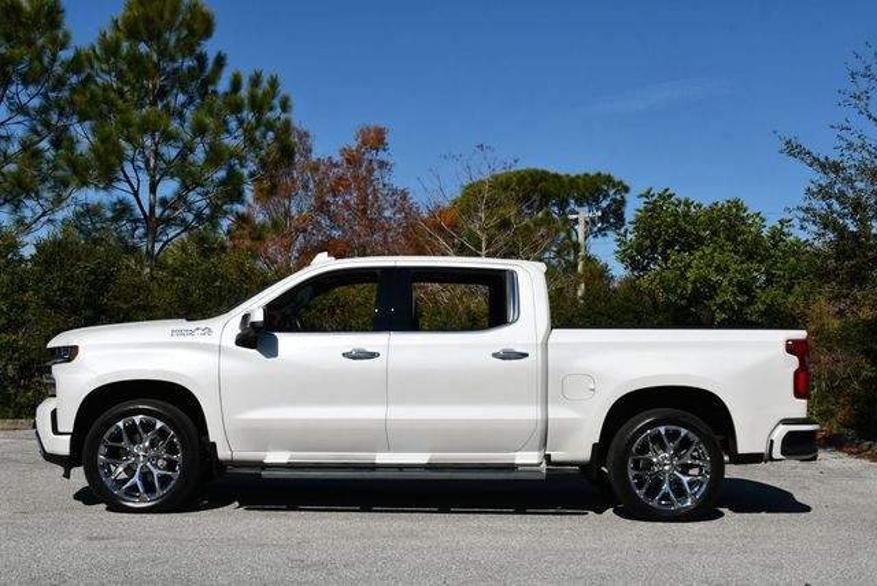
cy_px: 293
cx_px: 438
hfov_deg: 41.1
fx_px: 1170
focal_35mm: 48
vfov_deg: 28.1
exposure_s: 1/400
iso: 100
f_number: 10
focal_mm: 24
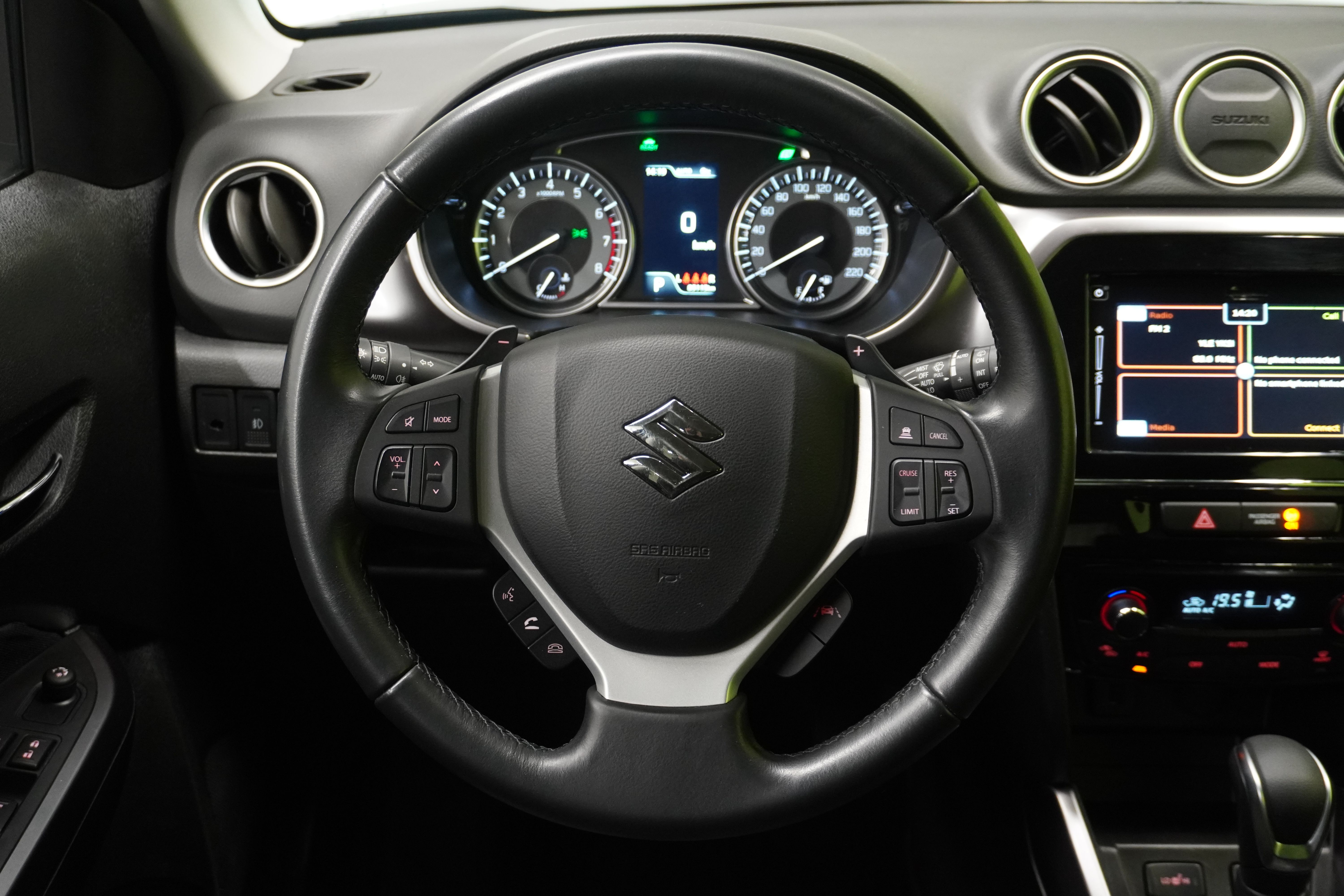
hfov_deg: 53.1
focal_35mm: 36
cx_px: 672
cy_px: 448
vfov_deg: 36.9
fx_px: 1344
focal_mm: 24
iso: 2000
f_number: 4.5
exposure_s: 1/40
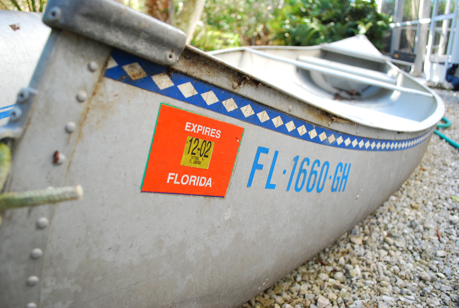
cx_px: 230
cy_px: 154
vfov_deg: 48.1
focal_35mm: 27
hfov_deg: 67.3
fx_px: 345
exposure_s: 1/160
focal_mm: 18
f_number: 3.5
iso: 400
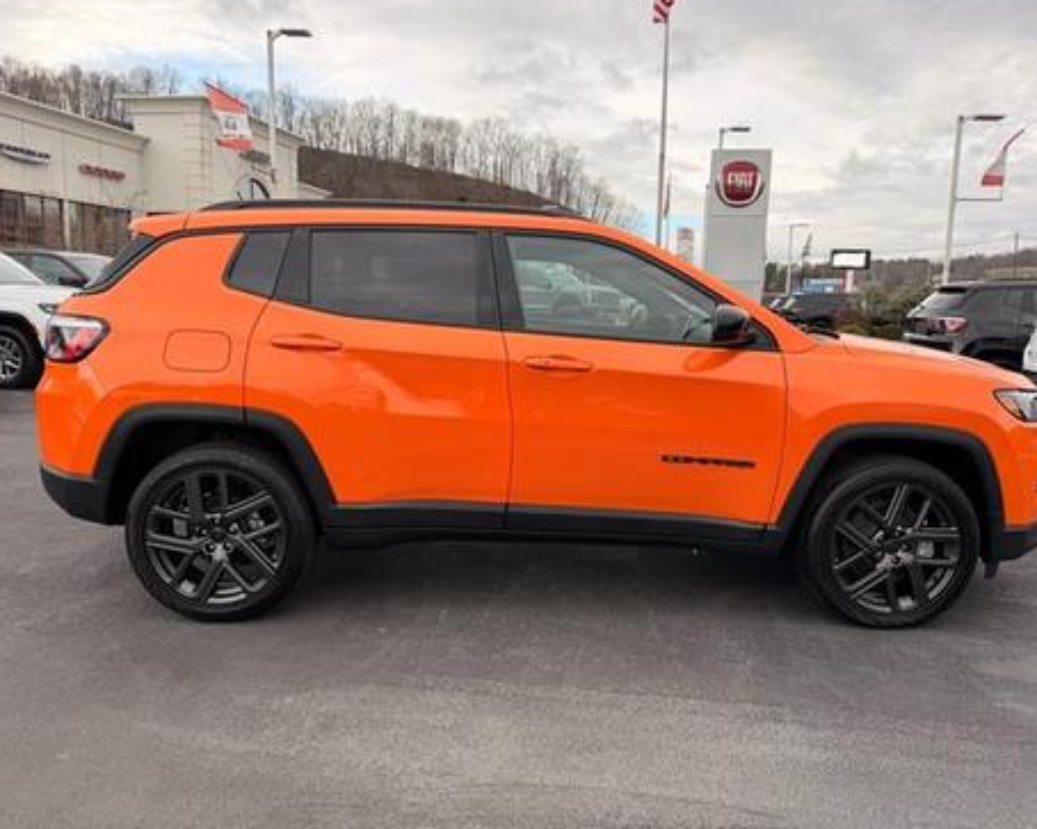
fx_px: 798
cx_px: 537
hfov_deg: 66.0
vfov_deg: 54.9
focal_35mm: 26
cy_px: 402
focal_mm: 6.76
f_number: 1.78
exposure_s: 1/1211
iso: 80
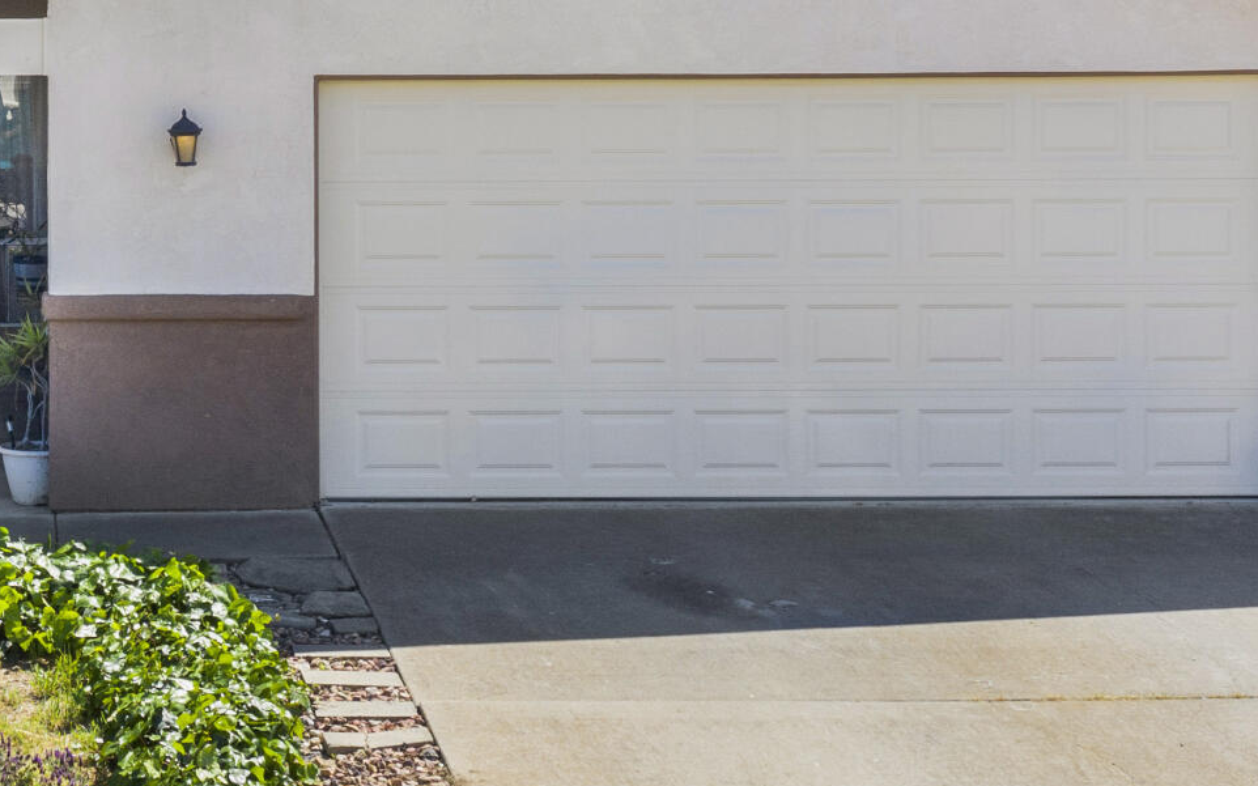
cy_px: 72
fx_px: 3051
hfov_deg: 22.3
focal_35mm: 89
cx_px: -21
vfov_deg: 14.5
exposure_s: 1/320
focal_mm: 10.26
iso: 100
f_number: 5
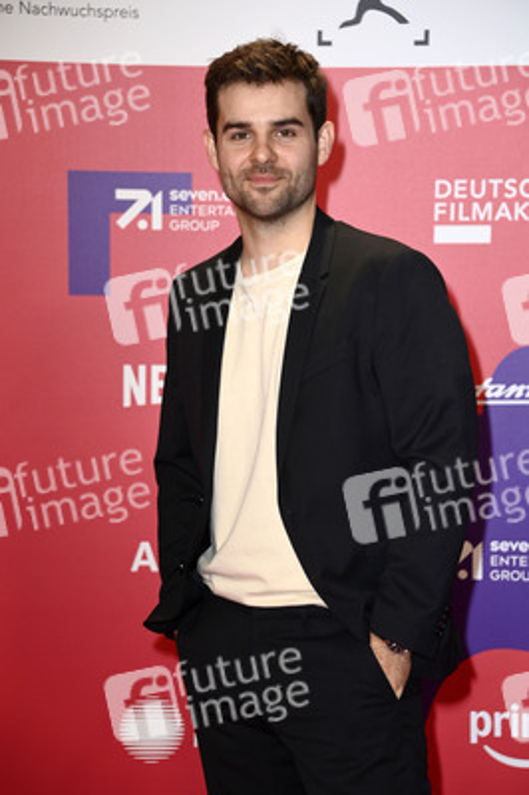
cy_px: 398
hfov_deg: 11.8
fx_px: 2561
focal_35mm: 116
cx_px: 264
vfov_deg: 17.7
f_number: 5.6
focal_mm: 116
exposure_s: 1/250
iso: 640
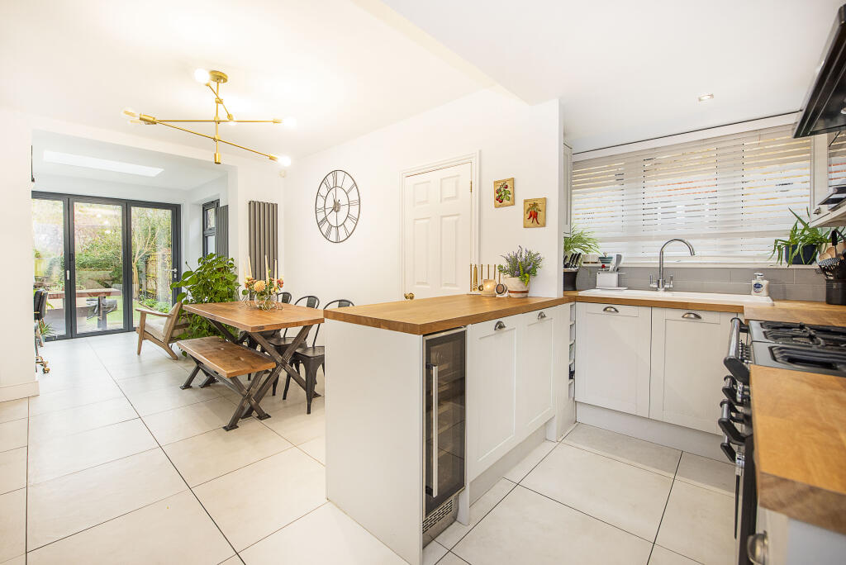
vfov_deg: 81.3
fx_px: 329
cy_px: 282
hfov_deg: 104.2
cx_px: 423
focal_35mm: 14
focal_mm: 14
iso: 500
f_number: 5.6
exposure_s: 1/60
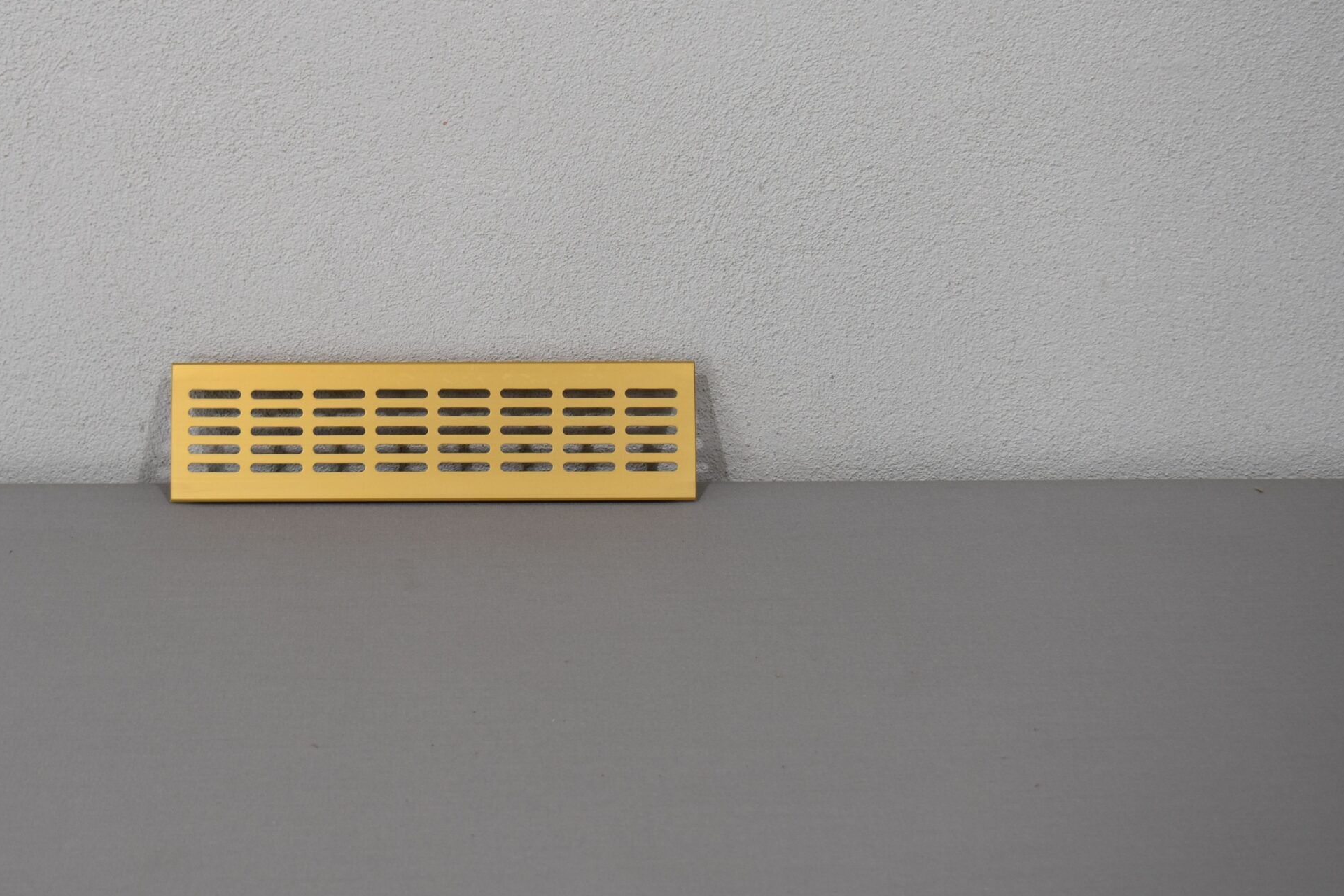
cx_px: 474
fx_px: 2240
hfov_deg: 33.2
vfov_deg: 22.6
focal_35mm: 60
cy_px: 425
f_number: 5.6
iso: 250
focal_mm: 30
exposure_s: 1/125
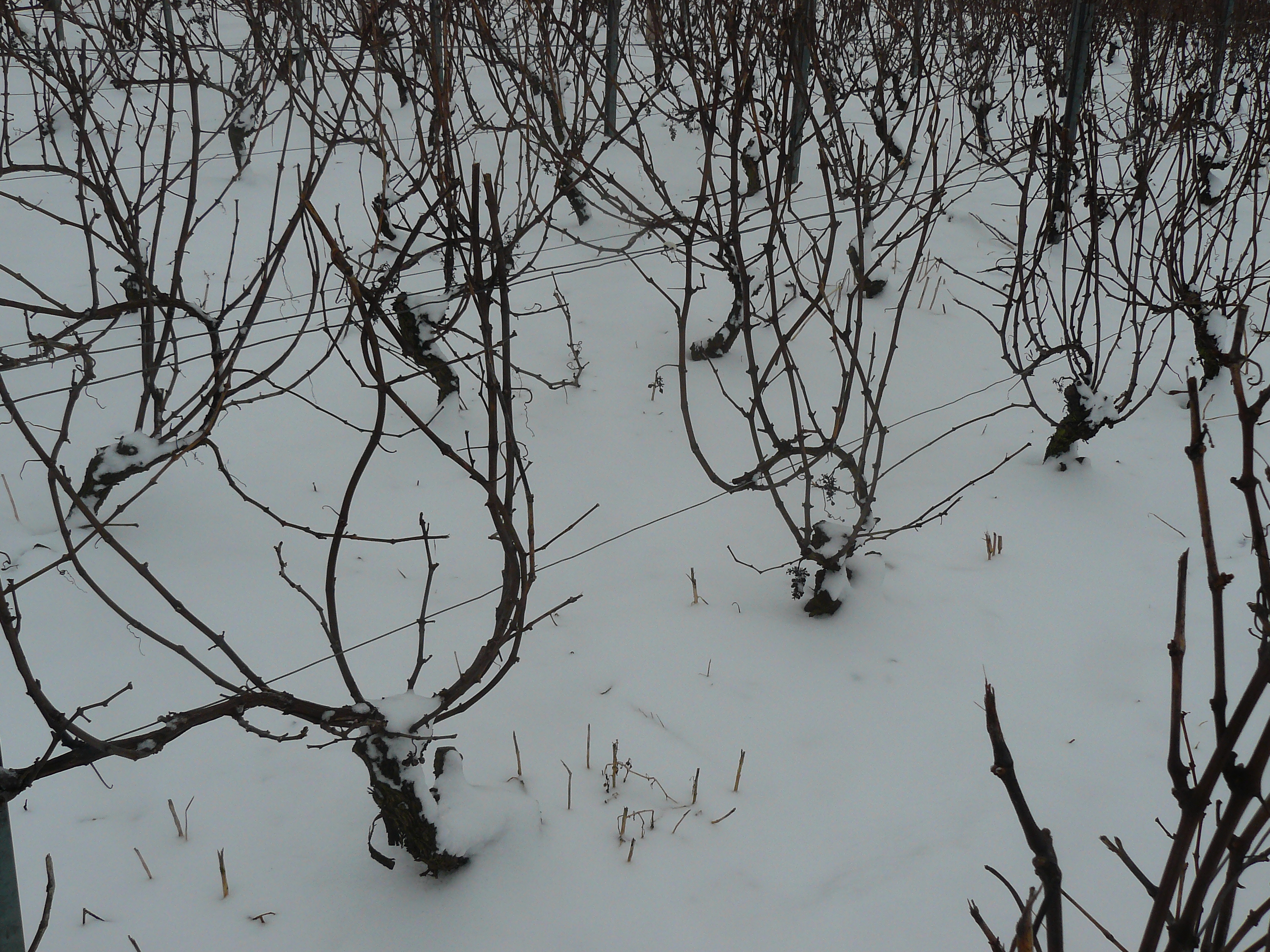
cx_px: 635
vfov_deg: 33.6
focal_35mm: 43
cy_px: 476
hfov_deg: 43.9
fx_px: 1578
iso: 100
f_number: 5.6
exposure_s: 1/200
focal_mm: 7.1
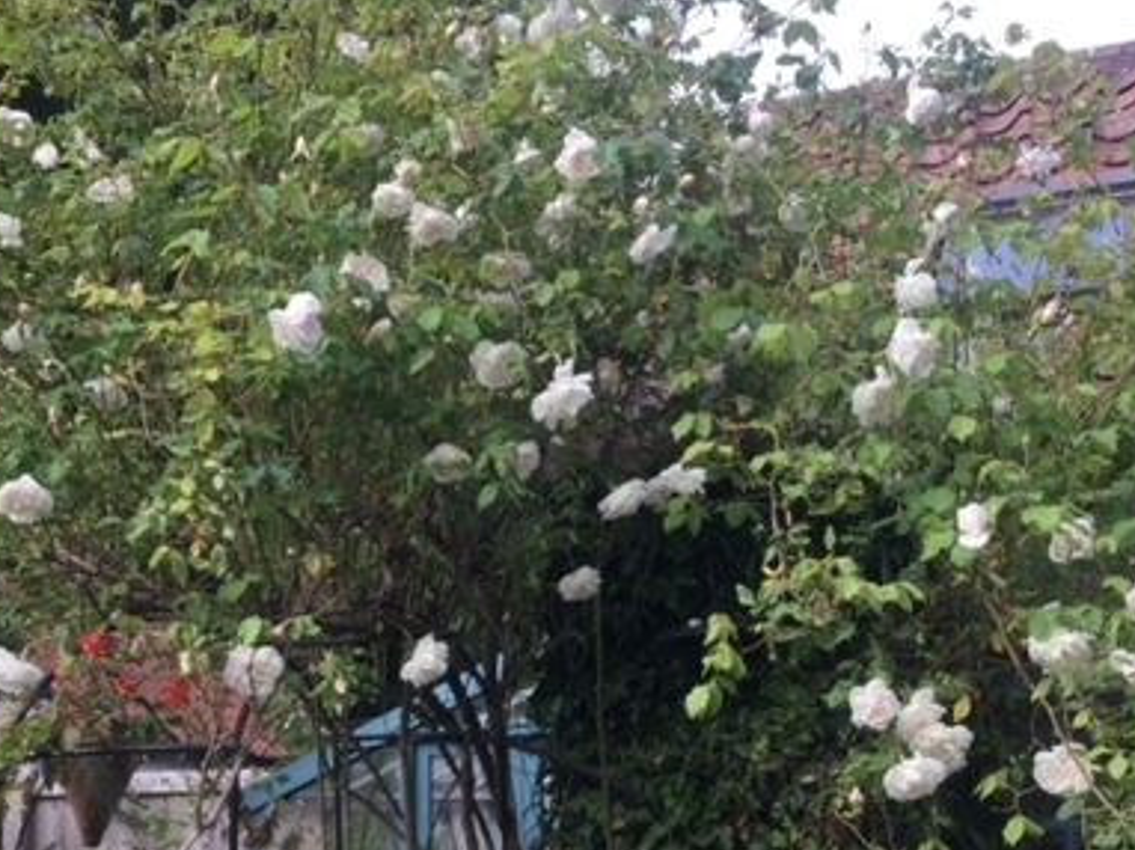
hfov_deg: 36.8
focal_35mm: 52
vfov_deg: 27.9
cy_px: 517
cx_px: 573
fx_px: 1704
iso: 25
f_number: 2.4
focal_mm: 3.3
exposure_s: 1/284
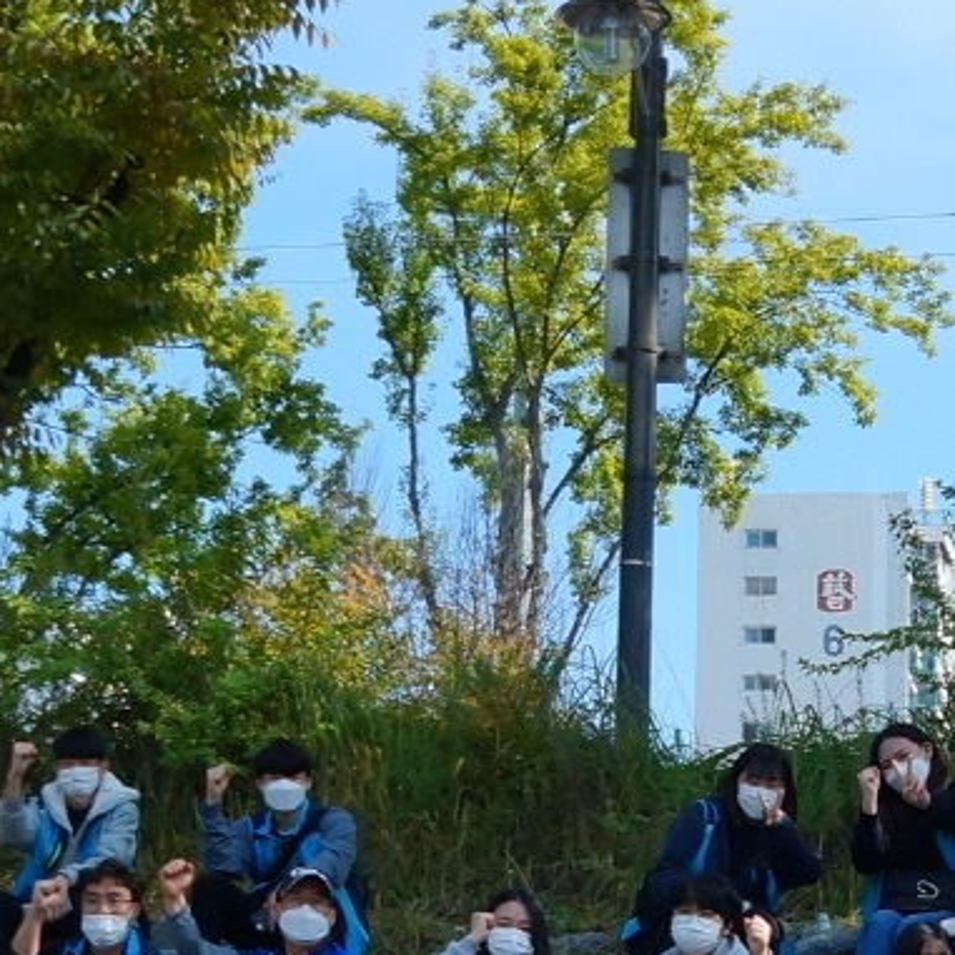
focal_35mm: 107
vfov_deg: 16.1
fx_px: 3340
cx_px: 817
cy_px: 811
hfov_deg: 16.1
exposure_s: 1/1250
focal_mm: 16
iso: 320
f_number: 5
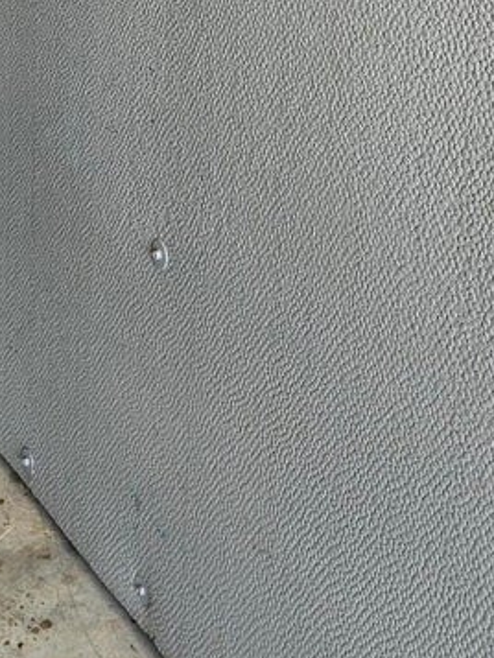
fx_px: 1255
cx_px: 295
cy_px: -240
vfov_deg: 24.8
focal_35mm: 66
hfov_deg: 22.2
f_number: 1.8
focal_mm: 5.4
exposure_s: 1/120
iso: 100
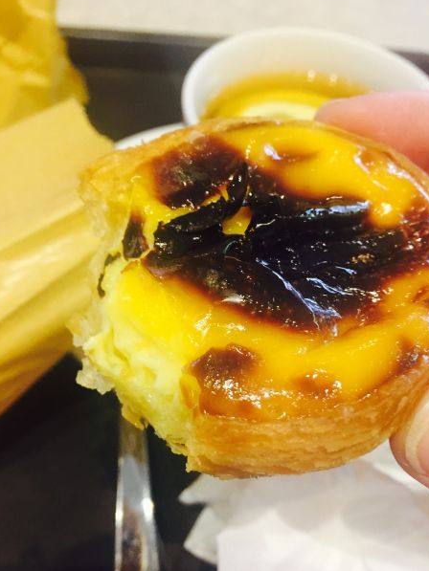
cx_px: 248
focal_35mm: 34
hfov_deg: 41.7
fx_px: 562
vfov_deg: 53.8
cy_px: 319
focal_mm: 4.15
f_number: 2.2
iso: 125
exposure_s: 1/17
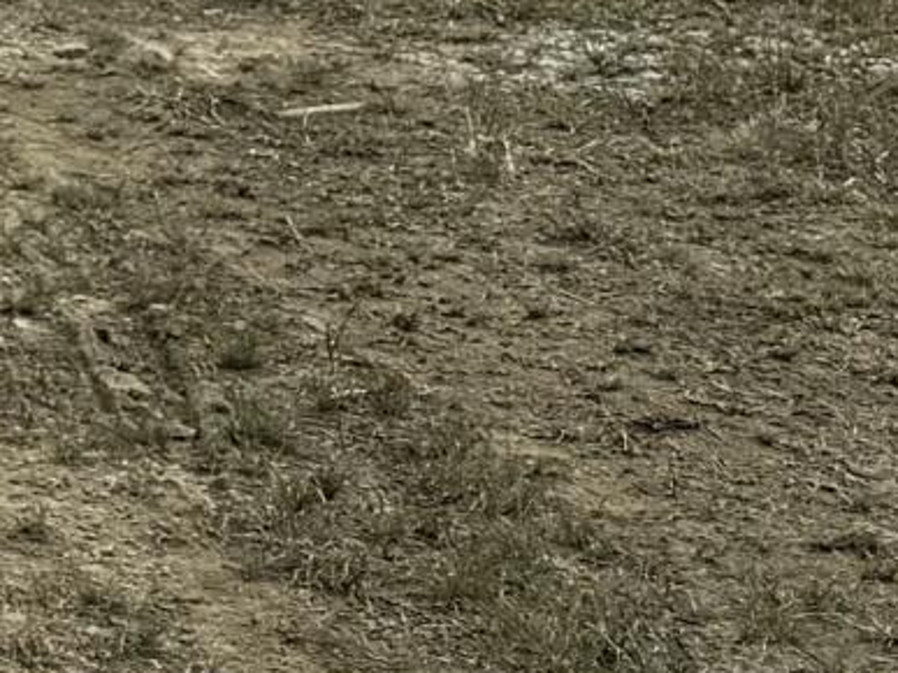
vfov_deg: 7.1
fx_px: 4824
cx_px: -2107
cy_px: -1325
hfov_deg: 8.3
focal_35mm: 186
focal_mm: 6.76
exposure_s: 1/5348
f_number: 1.78
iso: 80
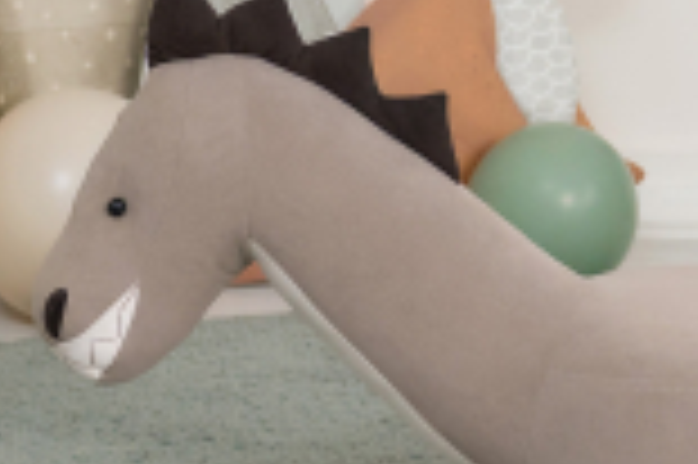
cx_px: 495
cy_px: -342
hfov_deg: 12.2
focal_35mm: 168
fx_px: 3254
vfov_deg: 7.9
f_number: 2.8
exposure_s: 1/320
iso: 1000
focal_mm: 32
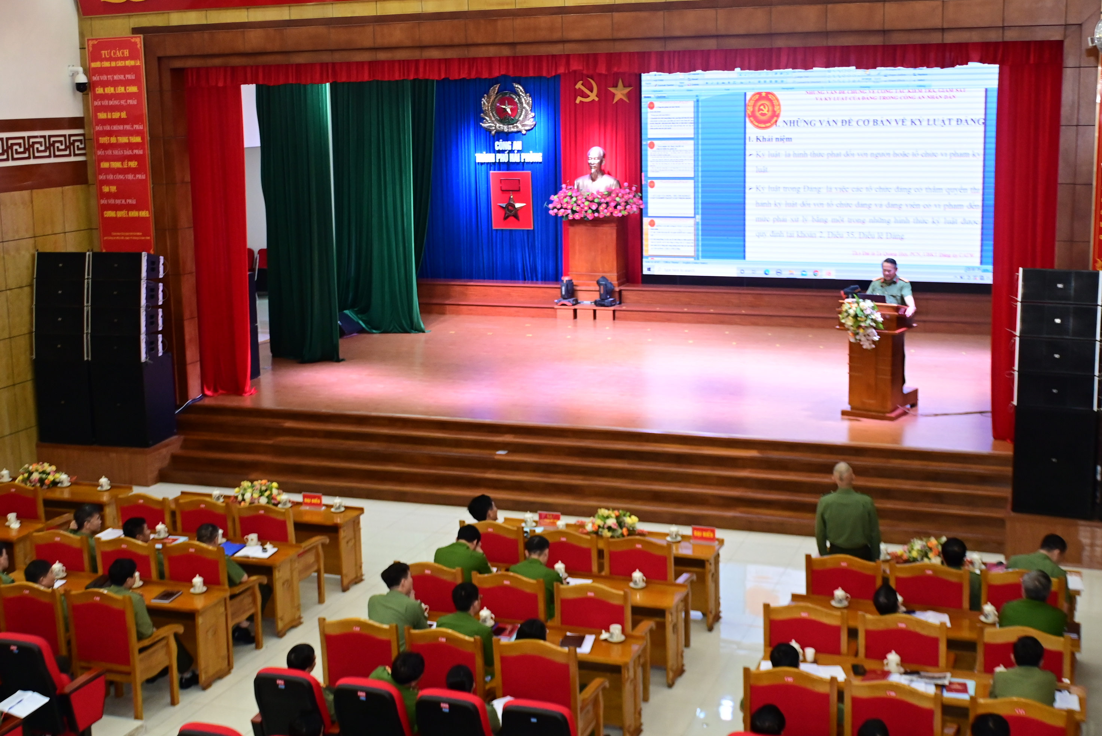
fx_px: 1470
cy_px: 368
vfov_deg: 28.1
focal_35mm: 48
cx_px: 551
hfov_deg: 41.1
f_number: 5
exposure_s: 1/200
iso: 2000
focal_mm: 32
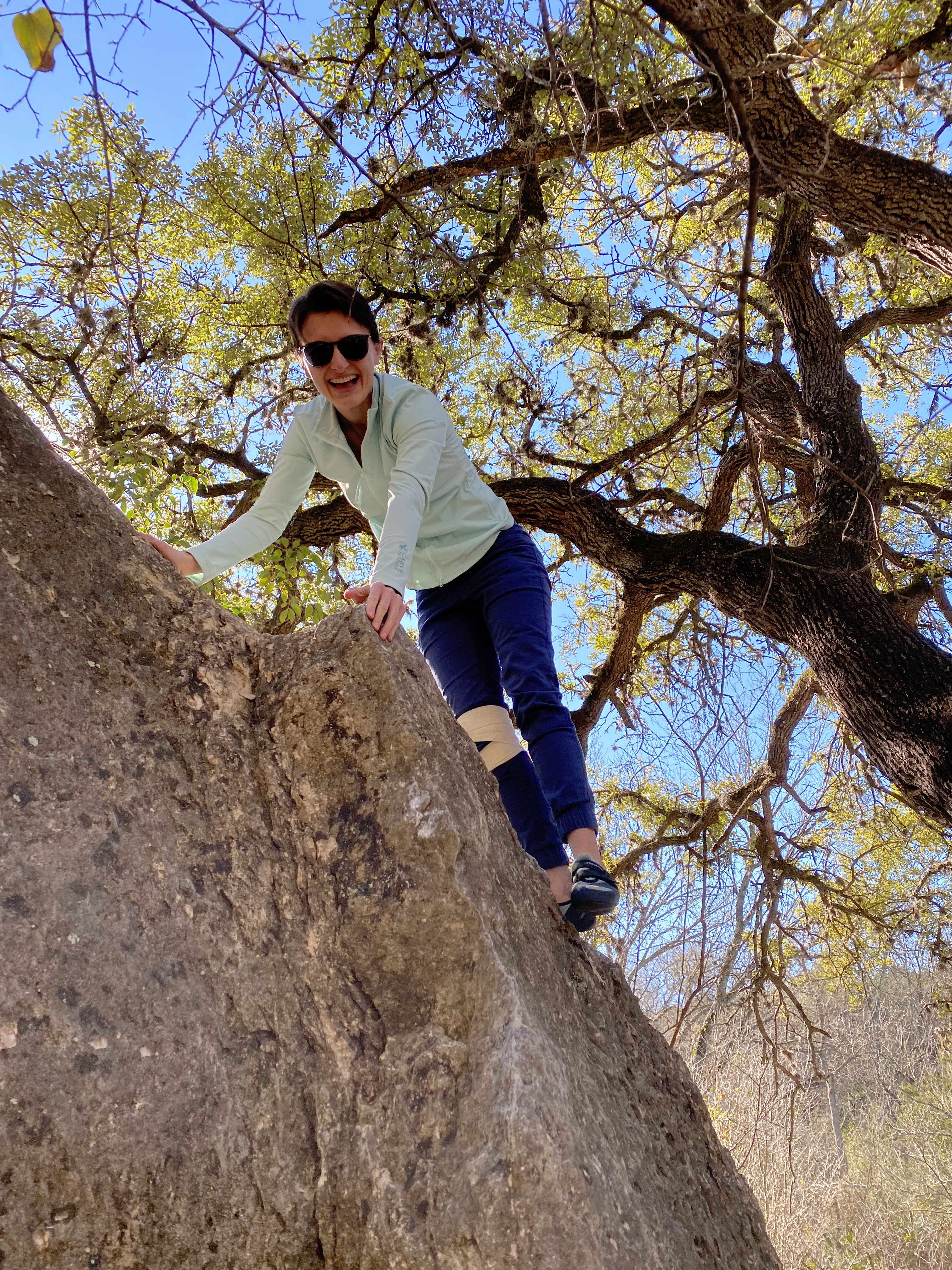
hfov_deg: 53.1
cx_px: 476
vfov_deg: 67.3
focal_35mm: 26
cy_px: 635
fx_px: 953
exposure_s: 1/483
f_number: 1.8
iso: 32
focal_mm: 4.25
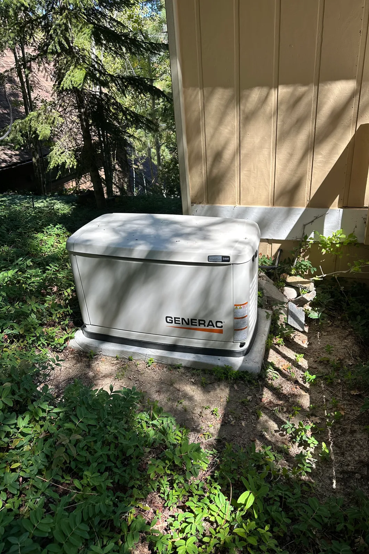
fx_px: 384
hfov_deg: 51.2
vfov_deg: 71.5
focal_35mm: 25
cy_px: 277
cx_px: 206
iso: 80
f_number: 1.78
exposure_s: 1/1183
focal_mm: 6.86
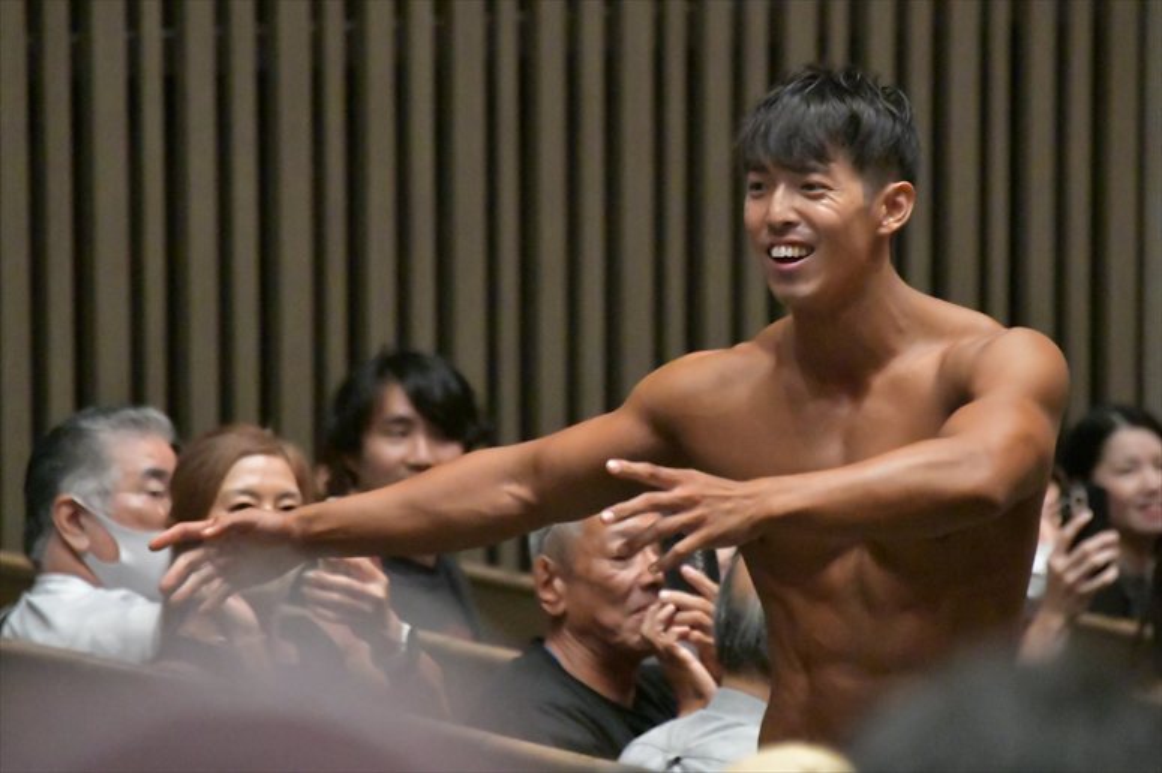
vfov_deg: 3.7
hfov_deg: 5.5
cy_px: 386
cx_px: 581
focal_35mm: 375
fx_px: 12098
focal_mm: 250
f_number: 5.6
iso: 25600
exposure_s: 1/400
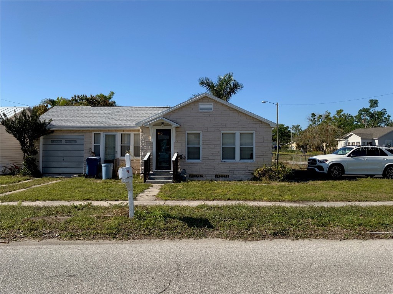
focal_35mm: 29
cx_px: 196
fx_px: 329
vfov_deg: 48.2
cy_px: 147
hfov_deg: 61.7
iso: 16
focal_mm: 3
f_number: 1.8
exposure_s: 1/1912
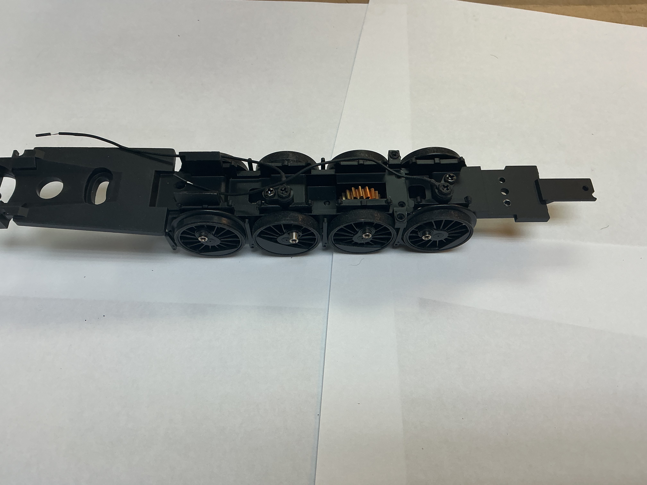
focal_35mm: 29
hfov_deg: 61.7
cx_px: 324
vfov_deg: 48.2
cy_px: 242
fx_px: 542
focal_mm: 3
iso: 25
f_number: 1.8
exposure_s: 1/100
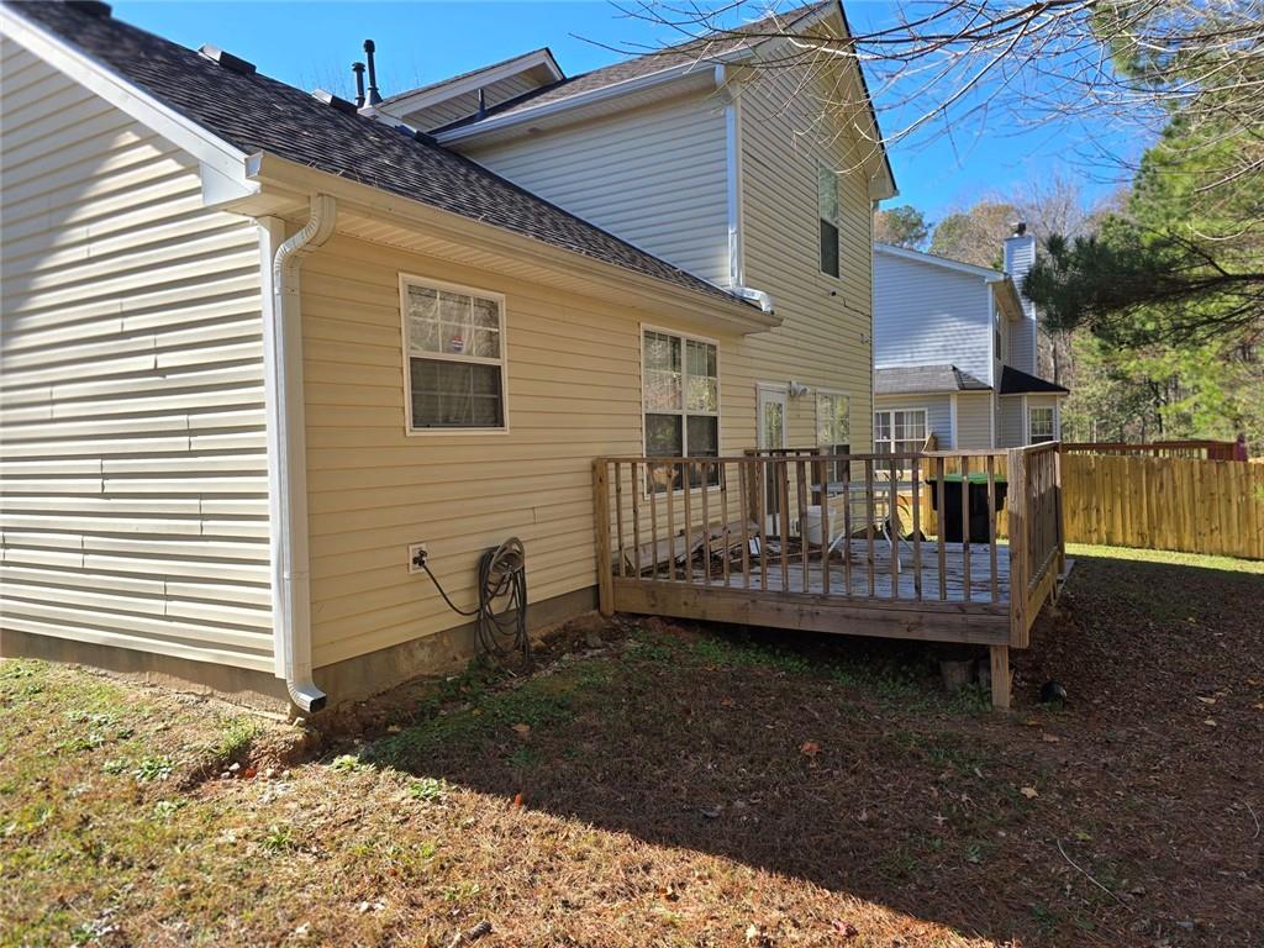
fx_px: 840
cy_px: 474
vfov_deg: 58.9
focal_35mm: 23
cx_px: 632
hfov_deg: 73.9
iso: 12
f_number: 1.7
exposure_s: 1/290
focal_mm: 6.3
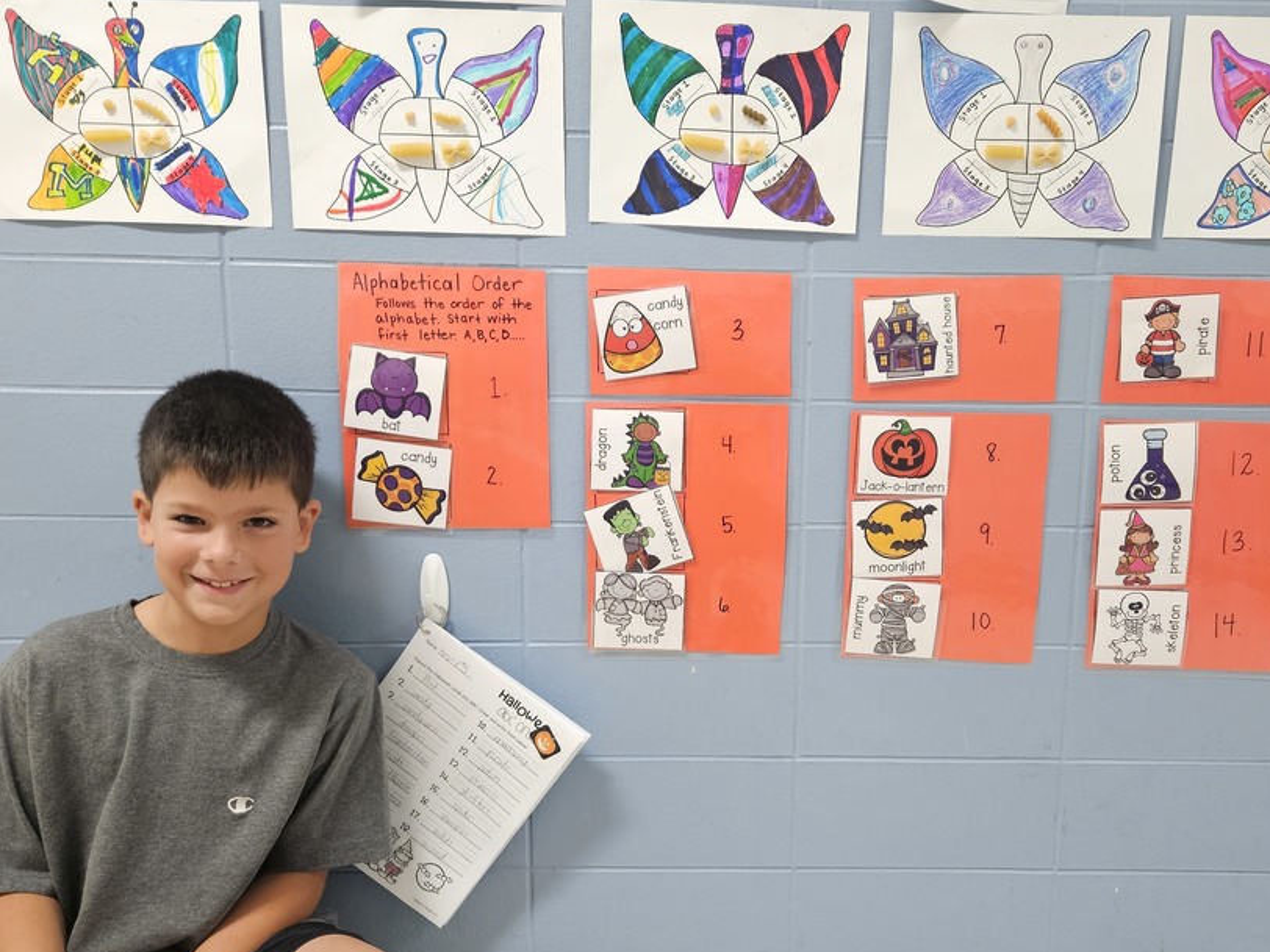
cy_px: 538
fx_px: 1064
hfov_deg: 61.4
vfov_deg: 48.1
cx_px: 726
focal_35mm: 29
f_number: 1.8
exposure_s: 1/120
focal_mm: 5.4
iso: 1000
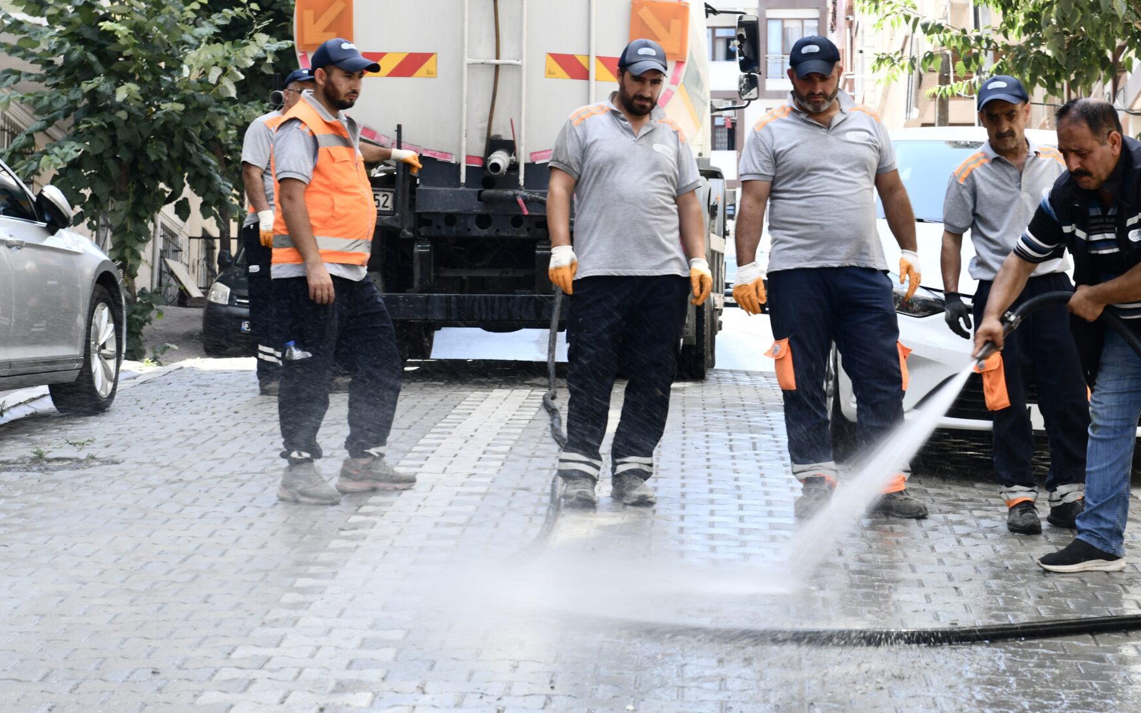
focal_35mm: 90
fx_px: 2799
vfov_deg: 14.5
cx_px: 770
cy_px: 336
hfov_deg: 22.9
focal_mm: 60
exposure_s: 1/100
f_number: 7.1
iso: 64
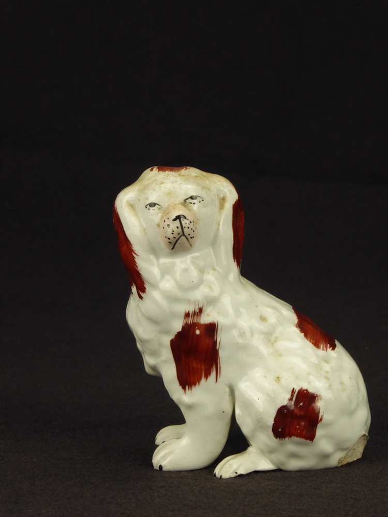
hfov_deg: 7.4
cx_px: 194
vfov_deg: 9.9
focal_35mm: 200
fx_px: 2989
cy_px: 258
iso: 200
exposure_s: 1/60
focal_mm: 35.8
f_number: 5.6
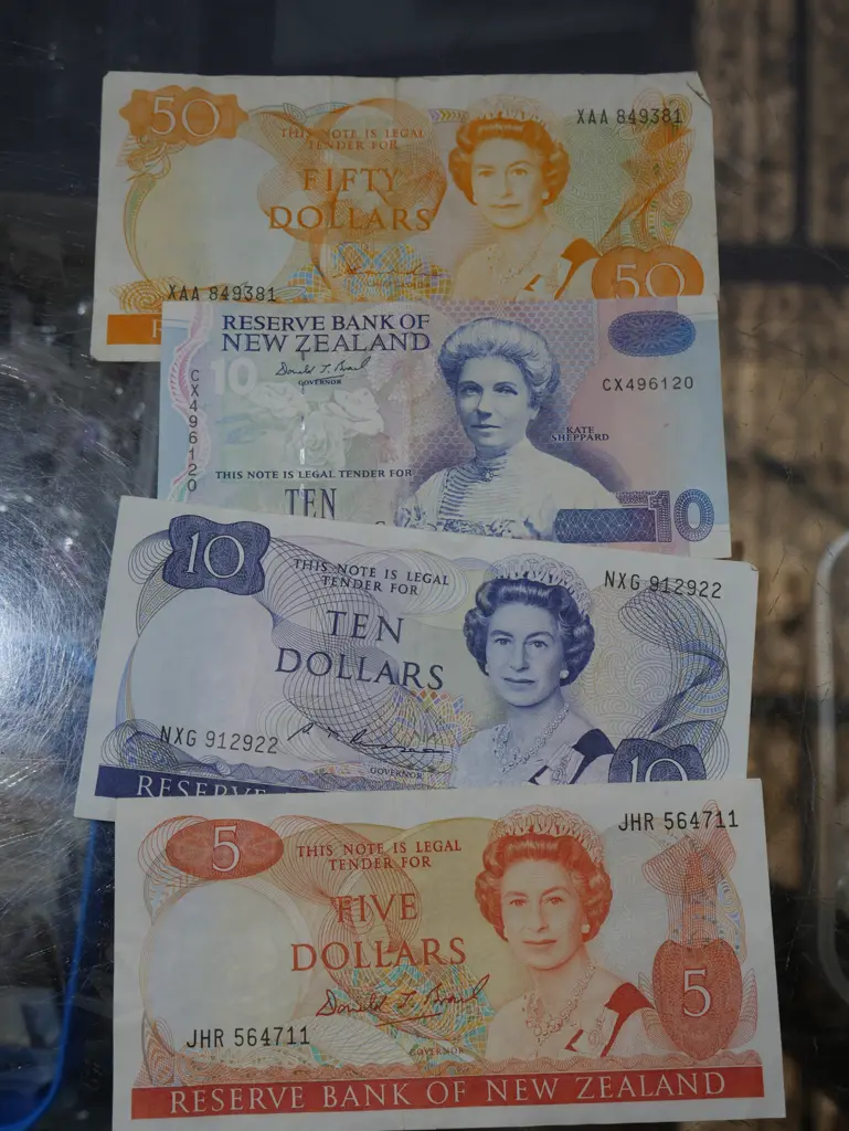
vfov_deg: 41.2
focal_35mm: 46
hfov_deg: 31.5
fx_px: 1503
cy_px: 566
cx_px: 424
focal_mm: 23
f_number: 5.6
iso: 200
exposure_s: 1/125
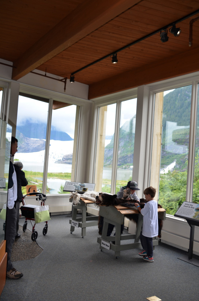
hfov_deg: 41.5
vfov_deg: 59.6
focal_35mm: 32
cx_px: 100
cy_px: 150
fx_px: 263
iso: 180
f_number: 4
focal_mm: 21
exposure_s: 1/250
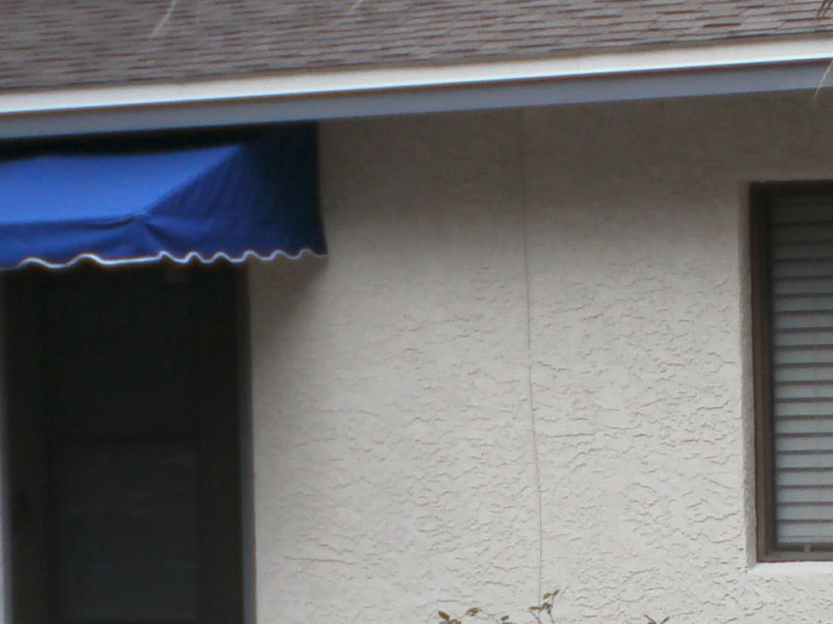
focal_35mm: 125
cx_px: 461
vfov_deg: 11.9
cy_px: 371
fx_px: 3008
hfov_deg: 15.8
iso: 100
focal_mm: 6.3
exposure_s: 1/400
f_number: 3.1
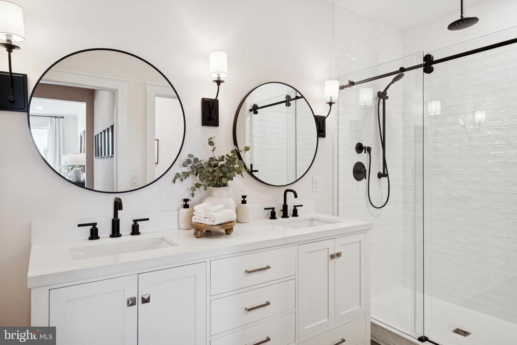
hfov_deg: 84.0
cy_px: 172
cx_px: 258
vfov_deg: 61.9
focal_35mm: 20
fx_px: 287
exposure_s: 1/15
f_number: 8
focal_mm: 13.2
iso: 400
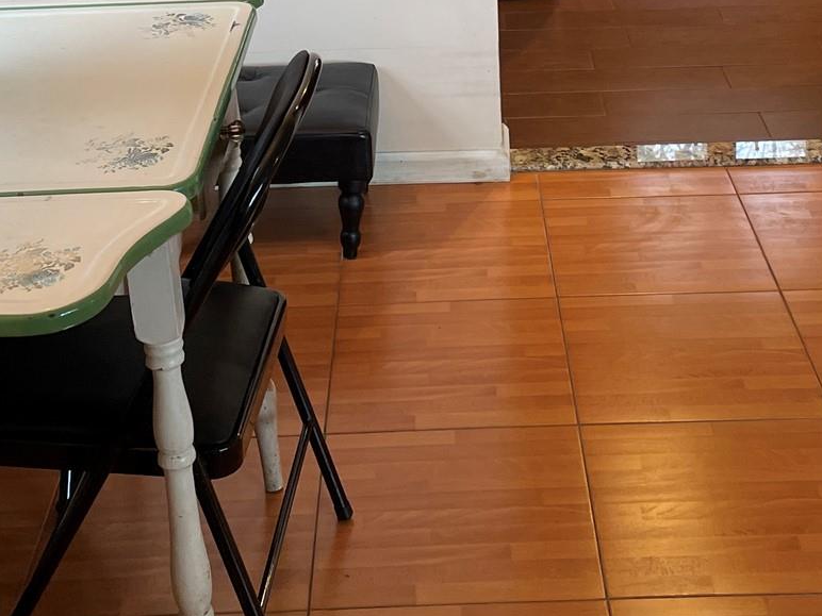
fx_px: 1638
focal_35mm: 69
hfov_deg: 28.2
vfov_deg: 20.2
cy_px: -88
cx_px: 391
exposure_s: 1/60
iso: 64
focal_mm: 4.2
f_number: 1.6
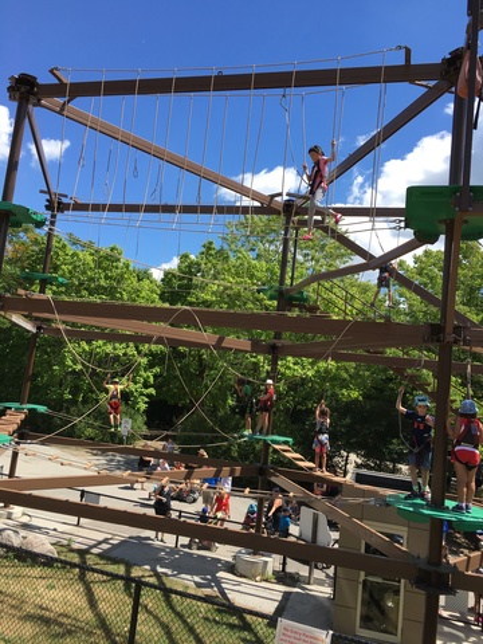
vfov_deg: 61.7
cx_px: 242
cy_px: 322
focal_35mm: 29
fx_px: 540
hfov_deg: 48.2
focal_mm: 4.15
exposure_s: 1/974
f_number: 2.2
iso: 25
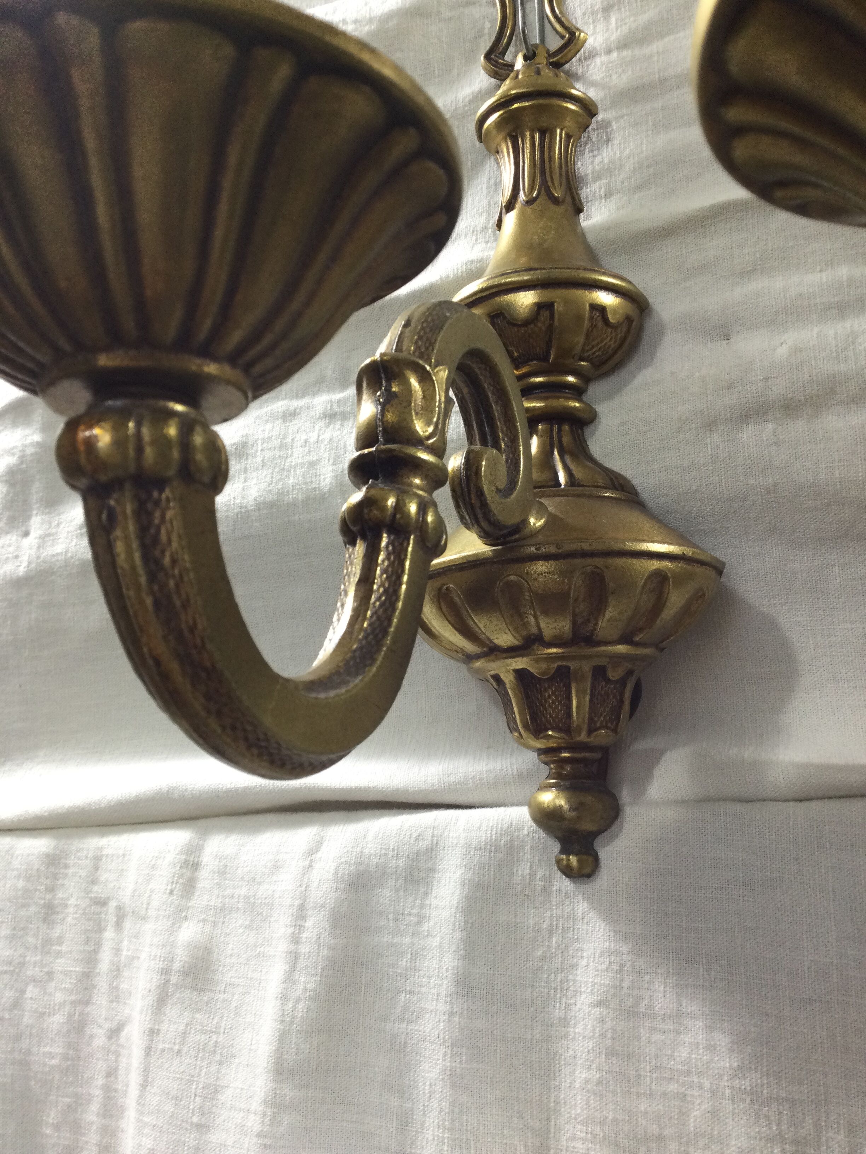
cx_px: 433
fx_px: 1034
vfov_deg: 58.4
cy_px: 577
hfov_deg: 45.4
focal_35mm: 31
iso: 40
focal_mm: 3.3
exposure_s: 1/33
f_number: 2.4
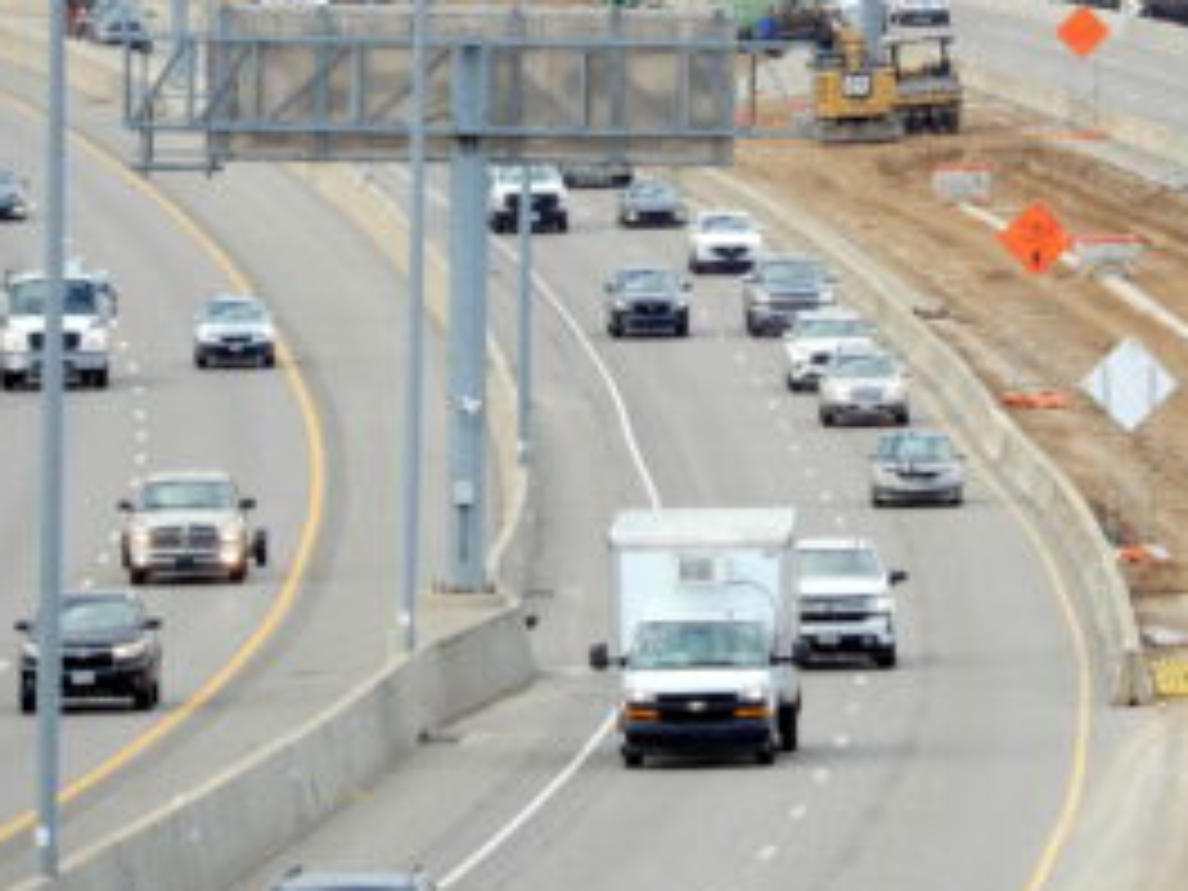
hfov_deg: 3.7
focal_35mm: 531
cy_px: 297
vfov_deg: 2.8
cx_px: 770
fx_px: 18224
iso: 80
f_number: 6.3
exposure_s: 1/160
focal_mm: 62.4
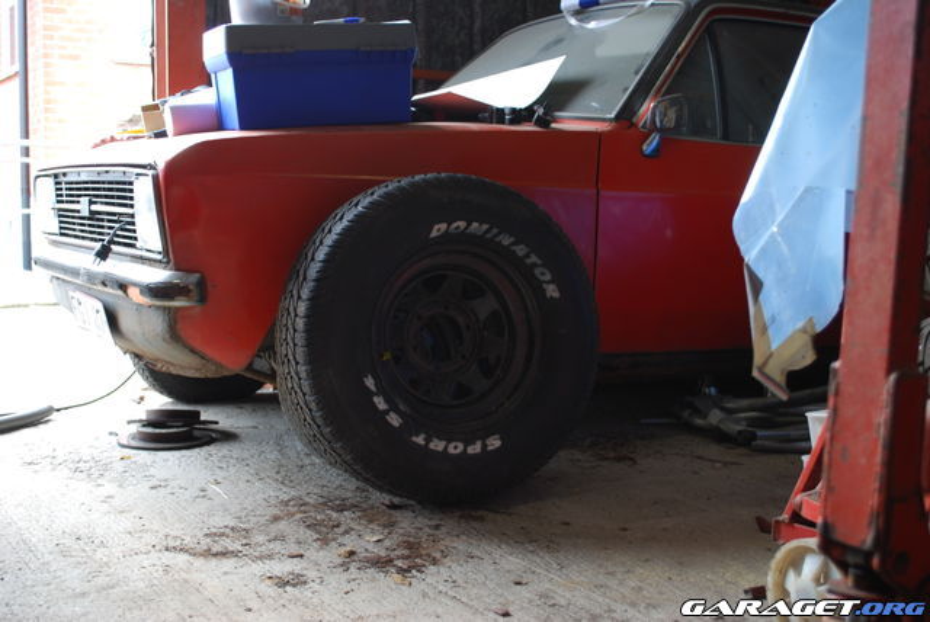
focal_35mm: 48
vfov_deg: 28.1
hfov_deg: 41.1
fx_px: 1241
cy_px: 311
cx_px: 465
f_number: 4.8
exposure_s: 1/8
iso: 100
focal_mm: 32
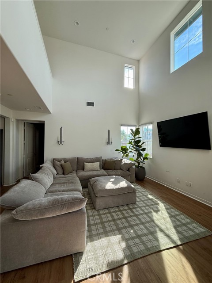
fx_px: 114
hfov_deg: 85.7
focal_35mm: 14
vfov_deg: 102.1
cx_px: 106
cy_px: 142
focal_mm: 2.22
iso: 64
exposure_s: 1/109
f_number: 2.2
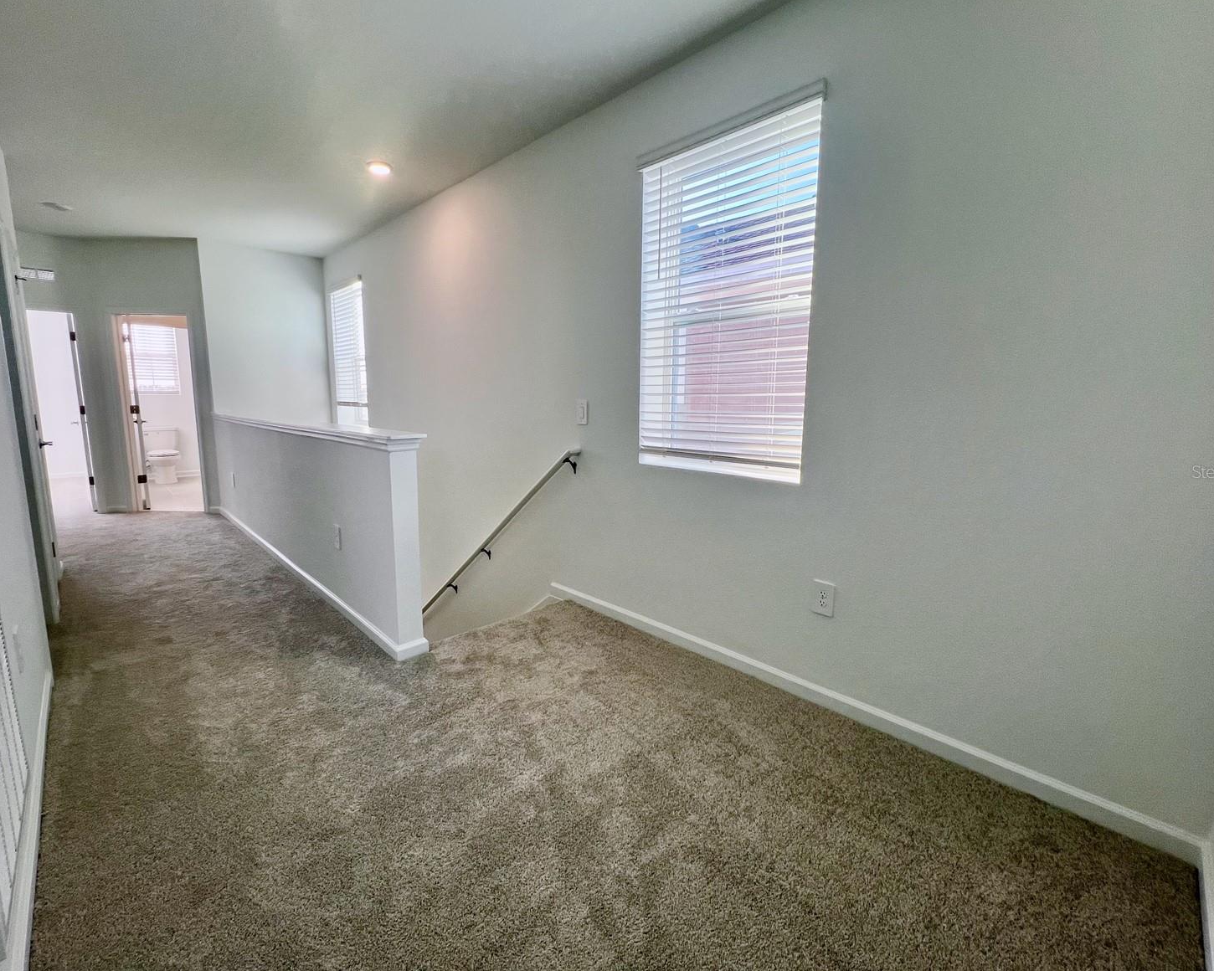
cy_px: 471
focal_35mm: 14
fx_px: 503
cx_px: 601
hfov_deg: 100.7
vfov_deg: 88.0
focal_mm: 1.57
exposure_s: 1/120
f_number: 1.8
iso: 40
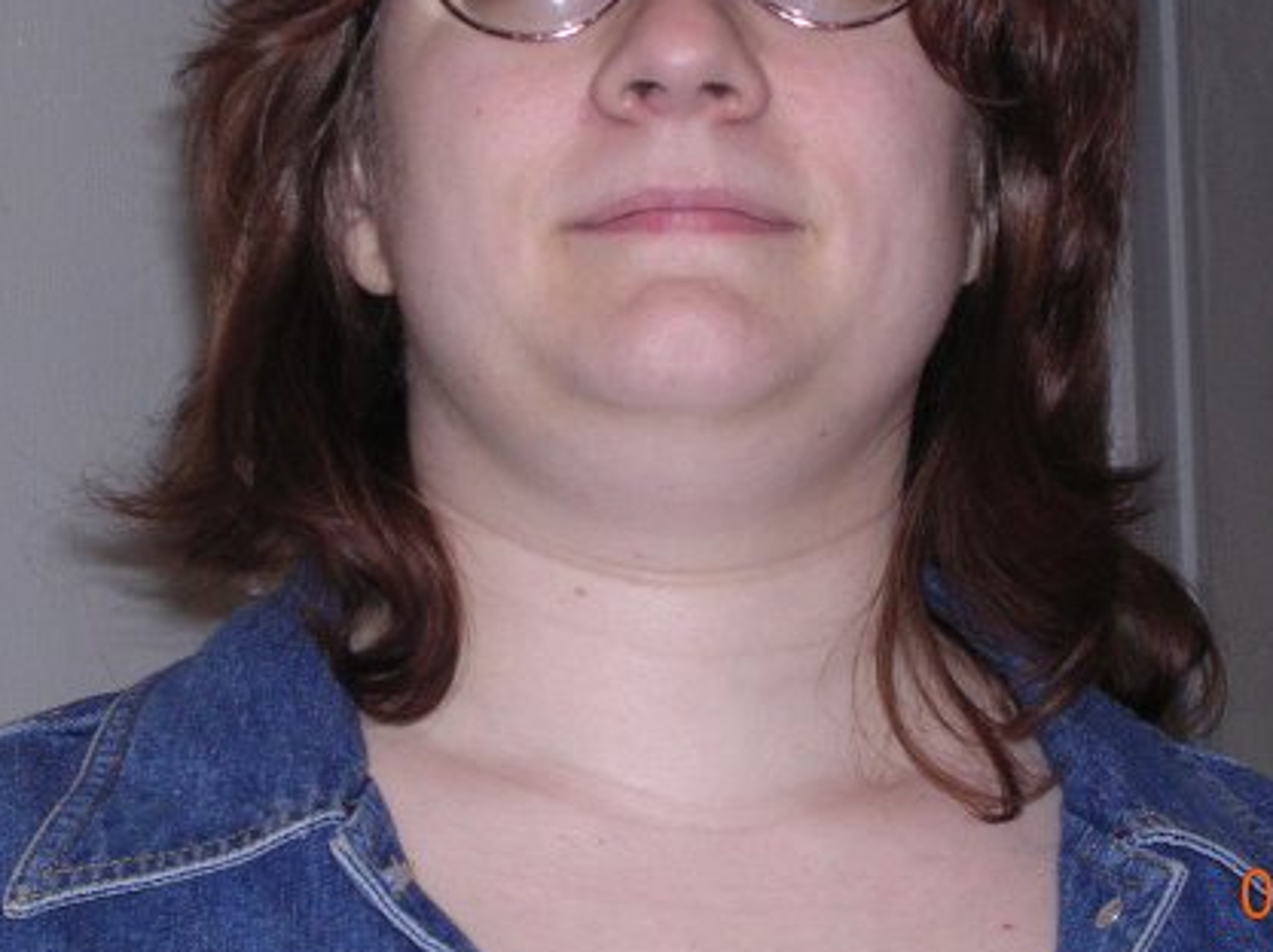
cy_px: 314
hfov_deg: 11.7
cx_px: 720
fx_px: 6210
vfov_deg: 8.8
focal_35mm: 169
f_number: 4.8
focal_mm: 16.7
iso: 238
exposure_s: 1/60.1
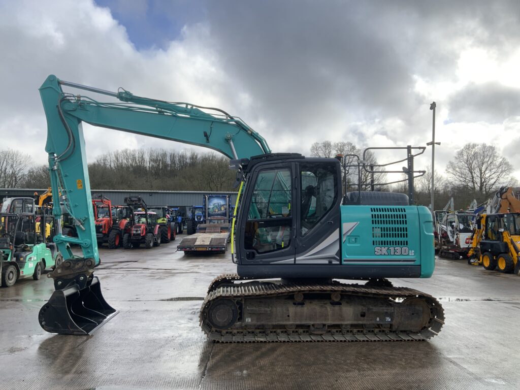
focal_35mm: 29
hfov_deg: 61.7
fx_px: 436
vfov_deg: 48.2
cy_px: 195
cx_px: 260
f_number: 1.8
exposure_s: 1/627
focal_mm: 3
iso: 16
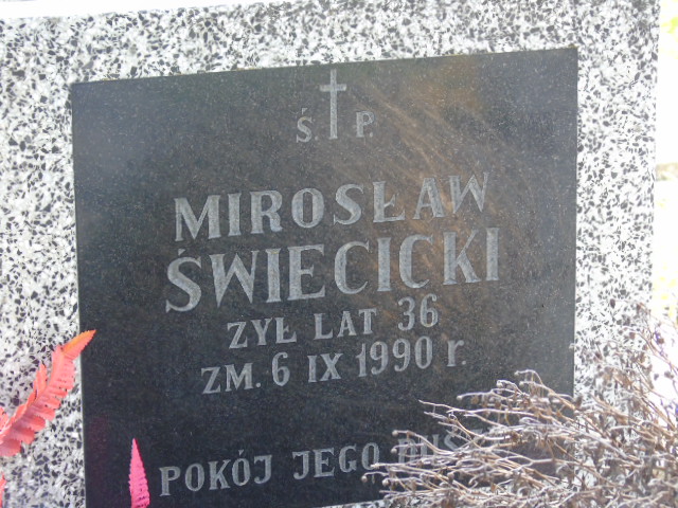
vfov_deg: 10.4
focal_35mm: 142
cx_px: 339
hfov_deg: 13.9
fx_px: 2781
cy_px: 254
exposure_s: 1/80
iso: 400
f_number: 4.7
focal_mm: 25
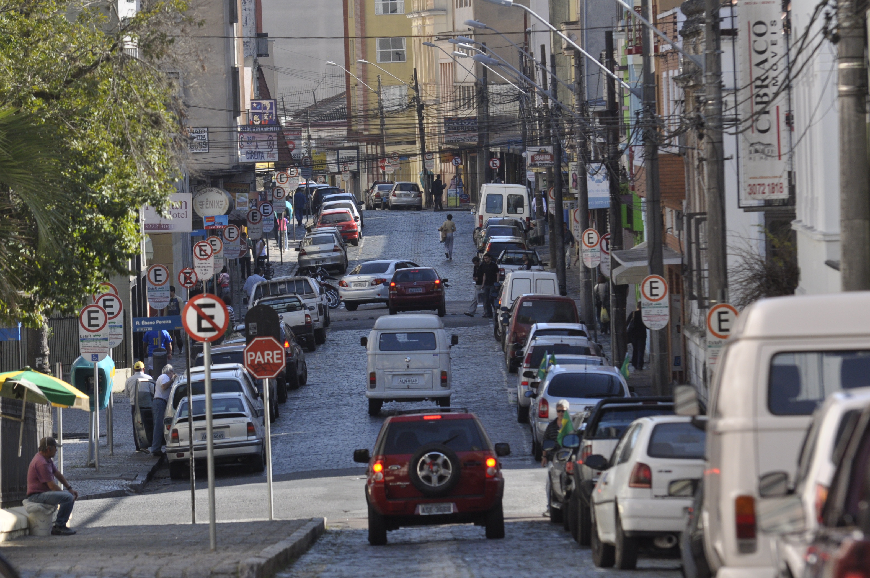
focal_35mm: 307
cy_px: 282
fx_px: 7410
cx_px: 425
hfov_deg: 6.7
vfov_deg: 4.5
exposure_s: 1/1250
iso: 640
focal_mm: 200
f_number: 4.5
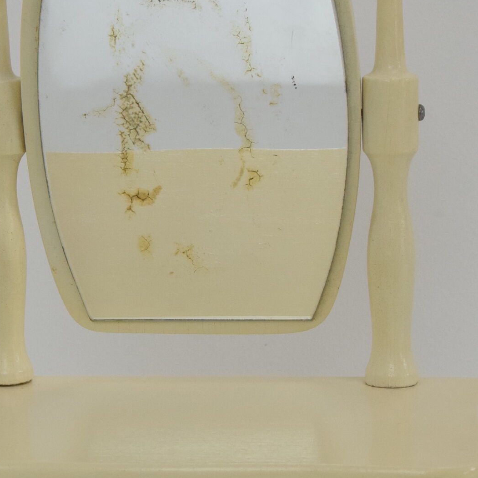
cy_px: 267
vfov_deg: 12.6
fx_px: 2156
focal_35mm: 138
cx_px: 150
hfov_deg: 12.6
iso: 1600
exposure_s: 1/400
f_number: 10
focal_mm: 38
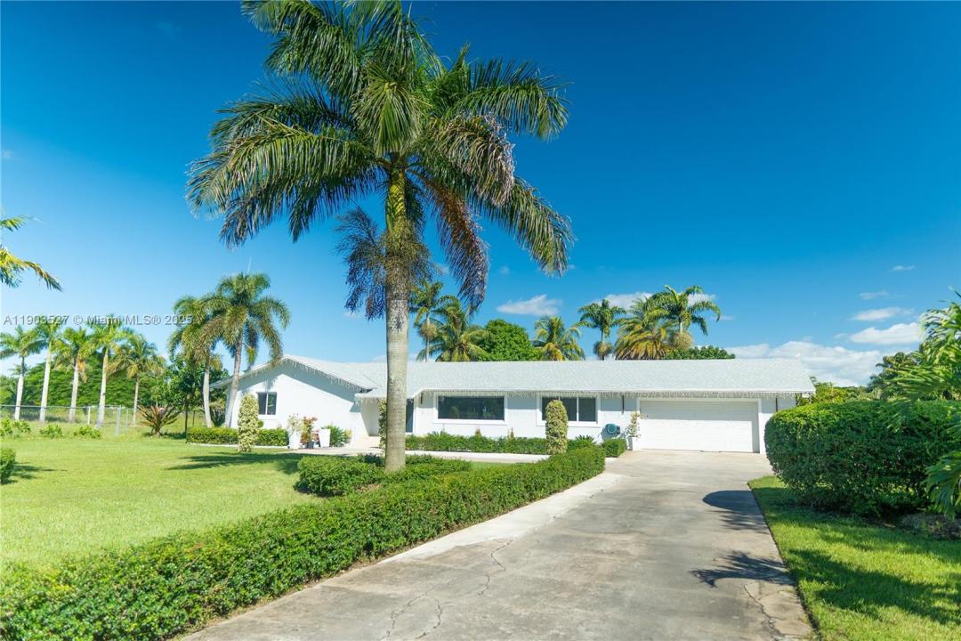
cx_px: 480
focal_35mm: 24
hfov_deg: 73.7
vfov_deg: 53.1
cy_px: 320
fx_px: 641
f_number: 1.6
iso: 100
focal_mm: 16
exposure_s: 1/250
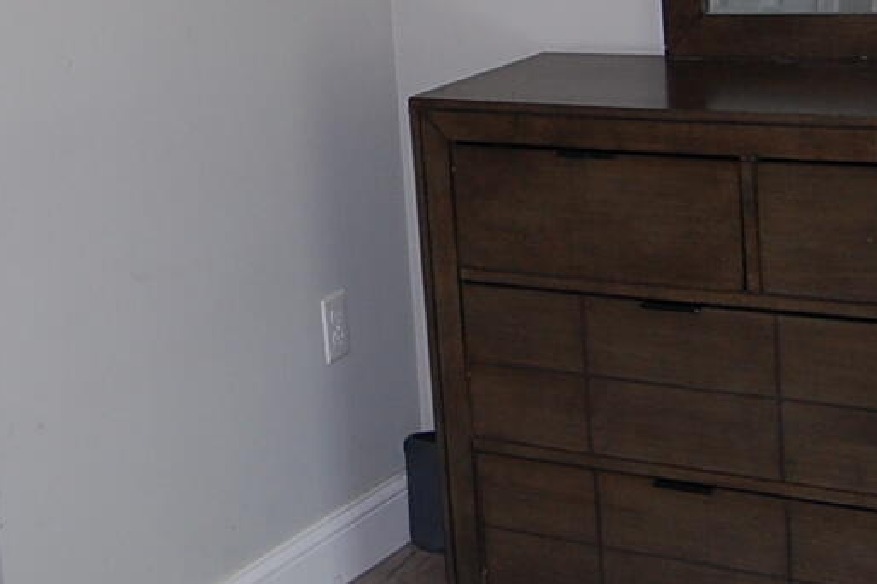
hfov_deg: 25.6
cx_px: 293
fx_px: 1923
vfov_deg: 16.8
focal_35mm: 79
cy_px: -36
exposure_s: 1/60
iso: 400
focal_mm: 18
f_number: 3.5
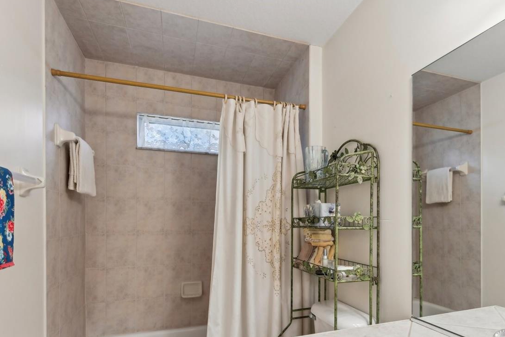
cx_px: 289
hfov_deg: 78.1
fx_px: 309
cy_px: 225
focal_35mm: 22
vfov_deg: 56.0
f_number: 8
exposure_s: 1/10
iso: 400
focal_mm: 15
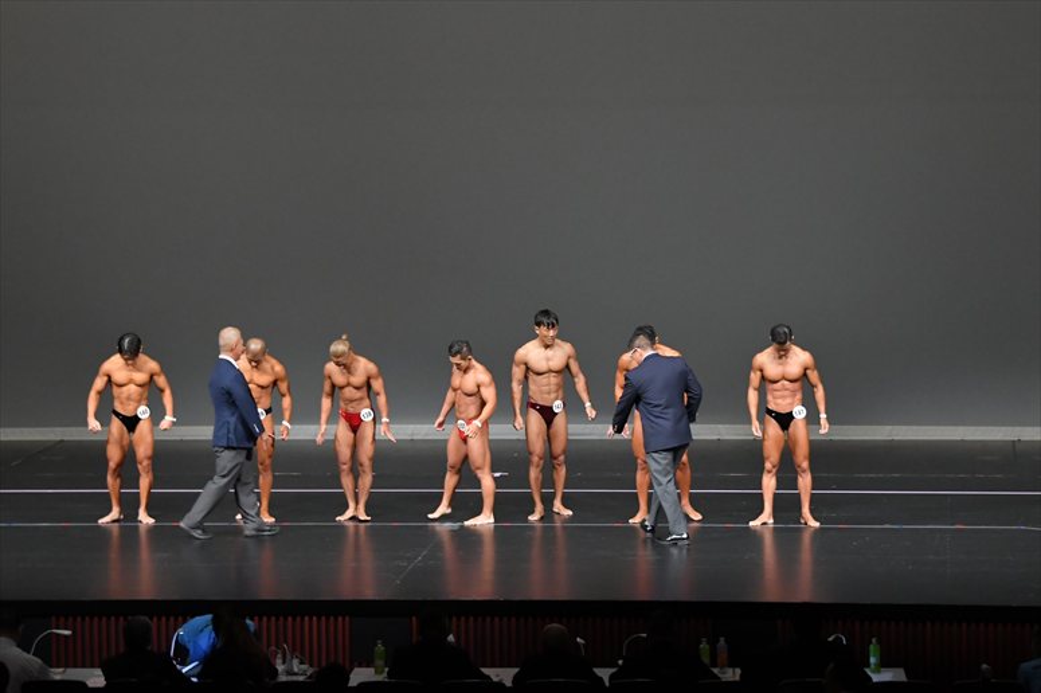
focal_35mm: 123
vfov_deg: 11.1
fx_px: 3555
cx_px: 520
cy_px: 346
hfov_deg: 16.7
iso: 4000
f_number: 5.6
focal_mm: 82
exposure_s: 1/400
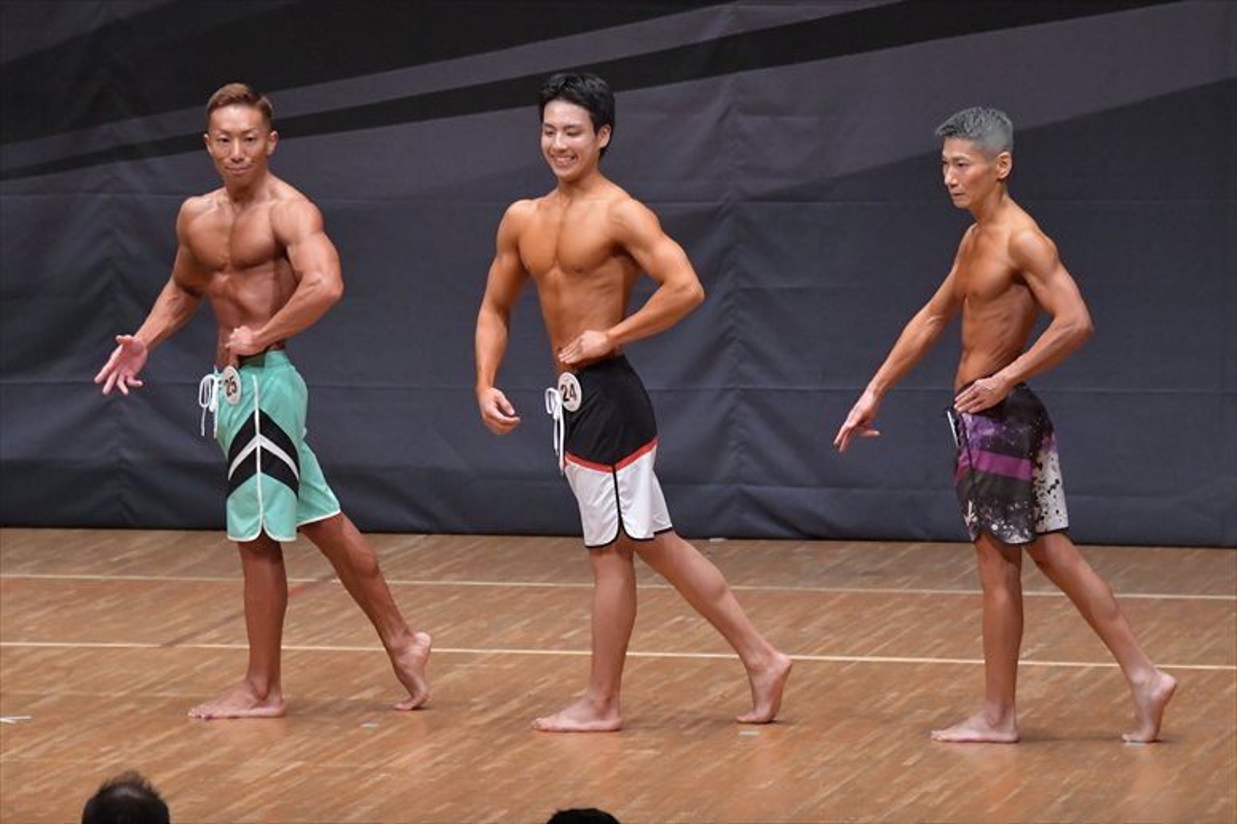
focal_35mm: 255
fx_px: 8758
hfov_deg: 8.1
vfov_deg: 5.4
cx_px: 618
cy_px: 412
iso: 6400
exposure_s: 1/400
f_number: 5.6
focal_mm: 170
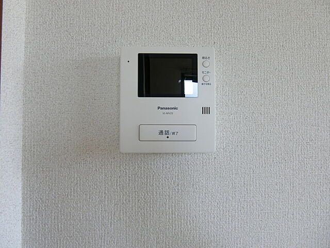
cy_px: 124
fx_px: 181
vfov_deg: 68.7
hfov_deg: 84.7
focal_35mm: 19
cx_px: 165
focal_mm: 4.06
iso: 125
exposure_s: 1/125
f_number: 2.7
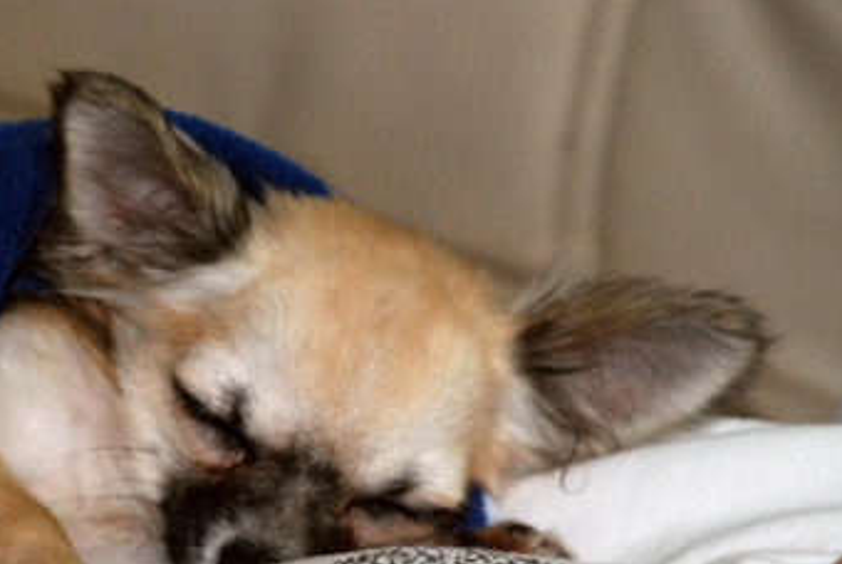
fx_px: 7117
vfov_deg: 4.5
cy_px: 416
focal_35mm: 304
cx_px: 253
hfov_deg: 6.8
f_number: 5.6
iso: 1600
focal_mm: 135
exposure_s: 1/60
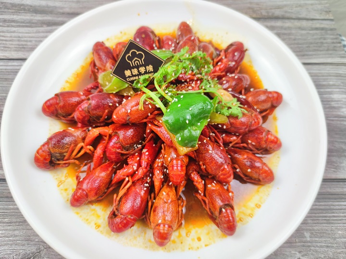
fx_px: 240
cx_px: 173
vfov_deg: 56.8
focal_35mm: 24
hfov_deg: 71.6
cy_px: 130
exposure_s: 1/100
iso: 89
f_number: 1.69
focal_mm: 6.72
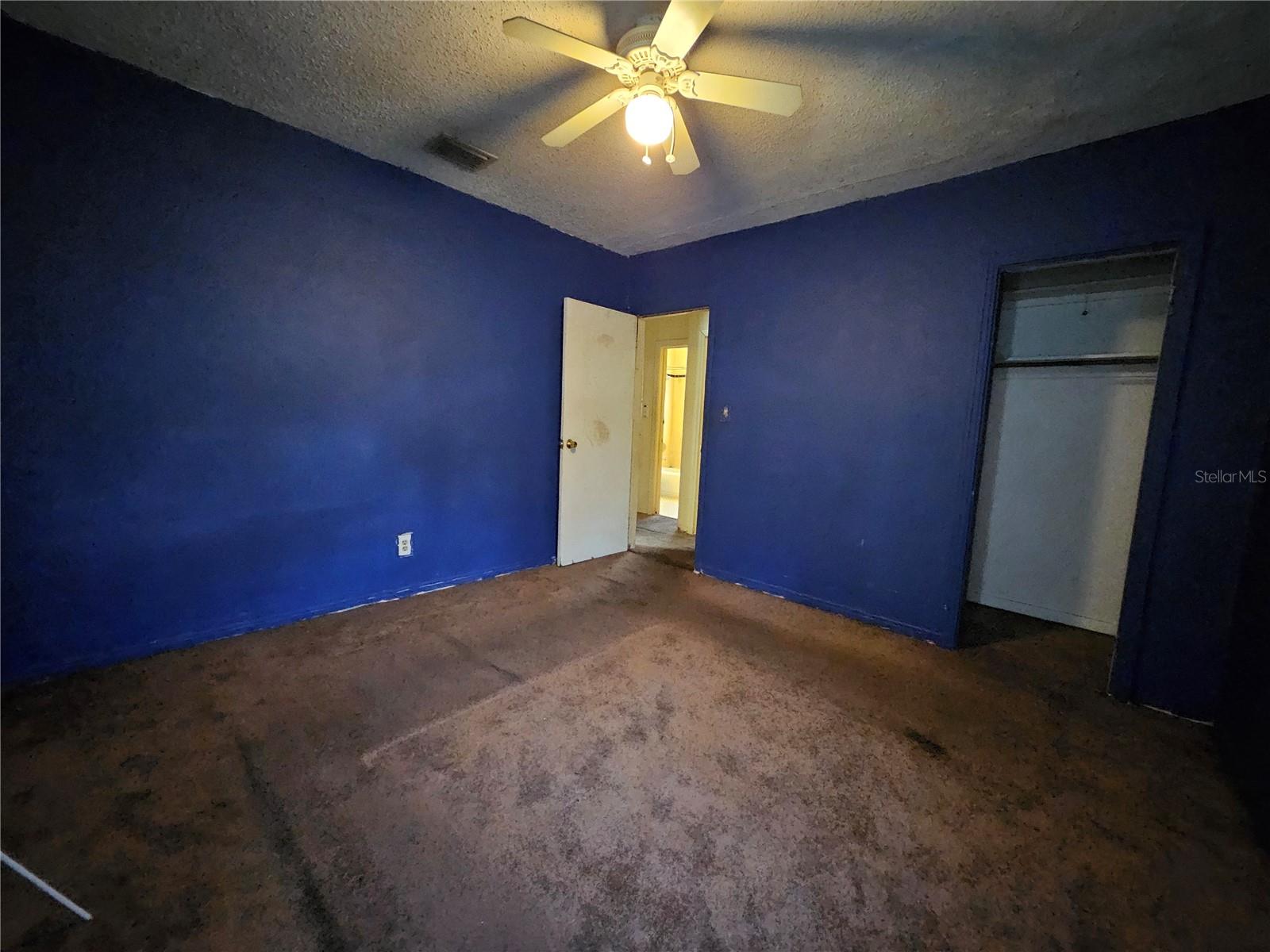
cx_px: 635
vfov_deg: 89.9
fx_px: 477
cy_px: 476
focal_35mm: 13
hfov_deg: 106.2
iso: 1000
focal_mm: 1.74
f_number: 2.2
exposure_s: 1/24
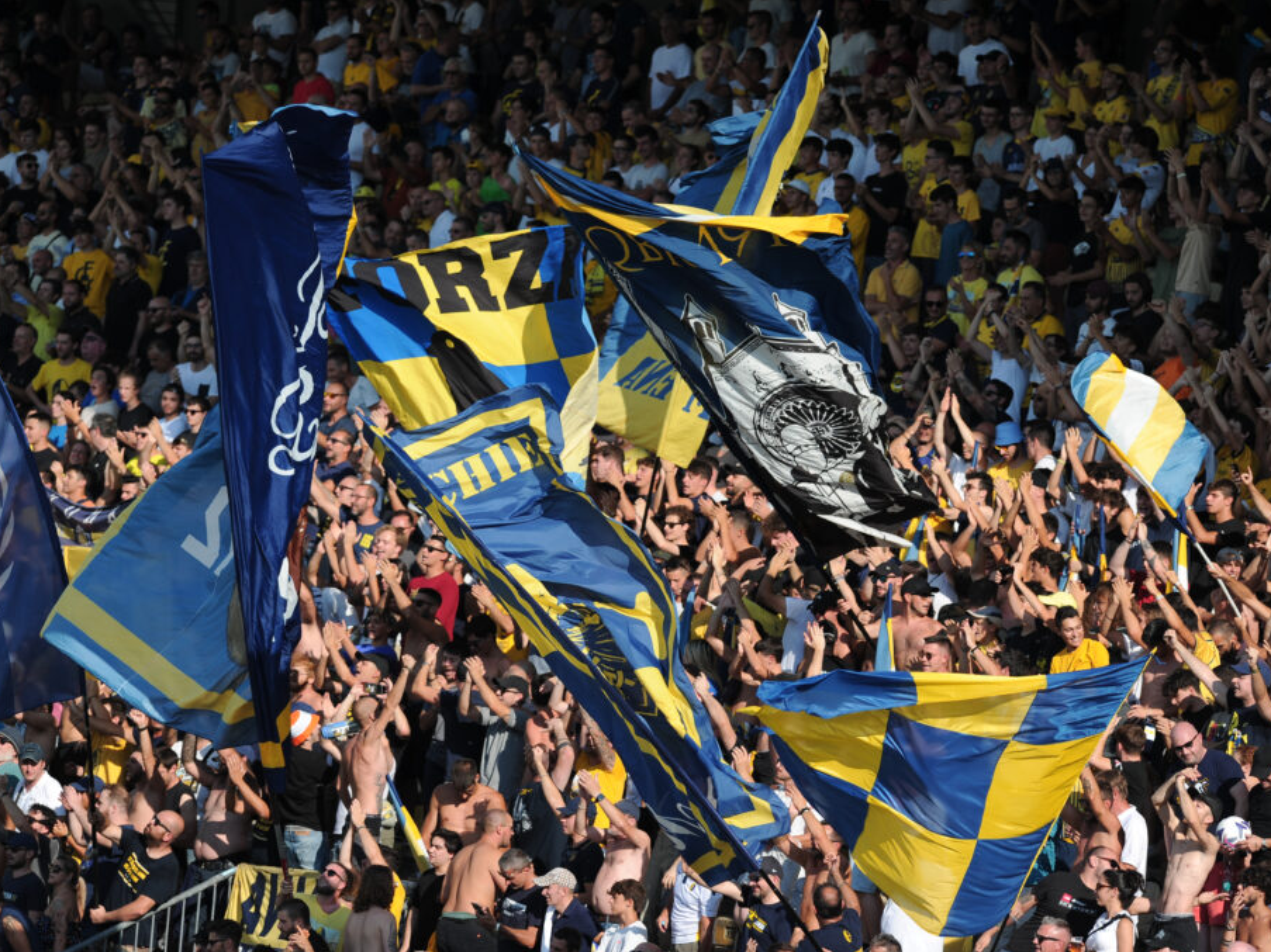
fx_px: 12005
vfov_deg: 4.5
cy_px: 477
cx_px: 590
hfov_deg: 6.1
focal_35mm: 327
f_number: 4.5
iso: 200
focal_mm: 300
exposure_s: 1/2000
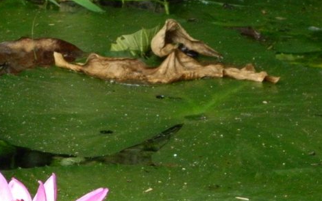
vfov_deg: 1.7
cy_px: 259
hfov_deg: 2.7
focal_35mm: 766
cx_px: 50
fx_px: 6724
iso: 400
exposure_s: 1/50
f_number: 5.6
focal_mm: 59.7
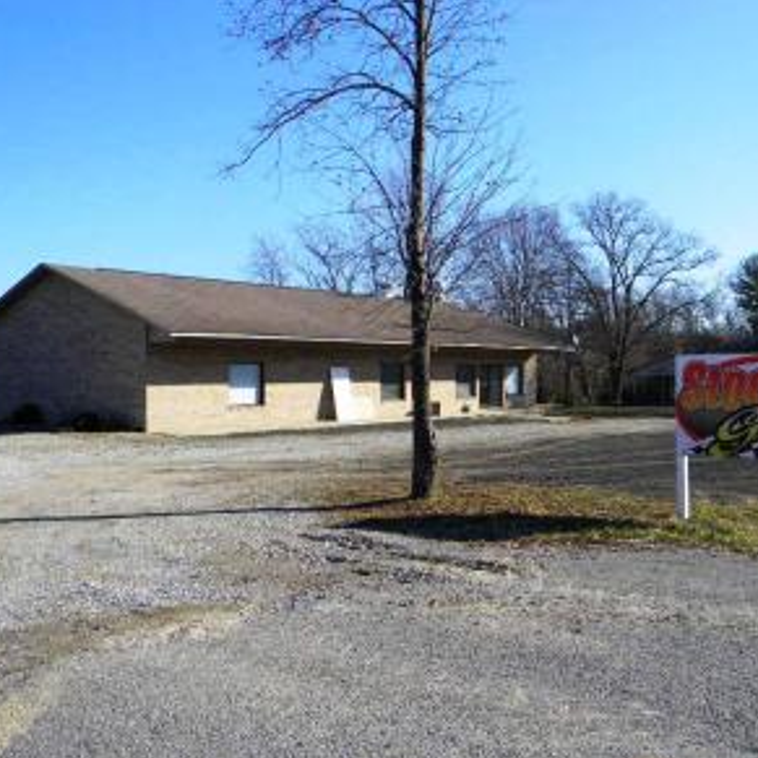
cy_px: 388
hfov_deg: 48.2
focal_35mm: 34
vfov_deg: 48.4
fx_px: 842
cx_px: 445
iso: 80
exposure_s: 1/703
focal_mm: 5
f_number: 3.5
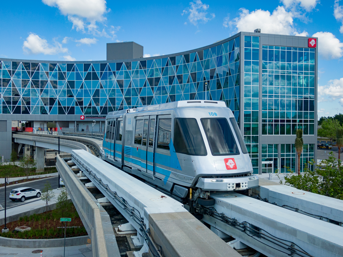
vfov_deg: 37.7
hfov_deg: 49.0
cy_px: 128
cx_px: 172
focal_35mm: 38
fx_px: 376
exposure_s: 1/60
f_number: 3.4
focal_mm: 6.48
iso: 100
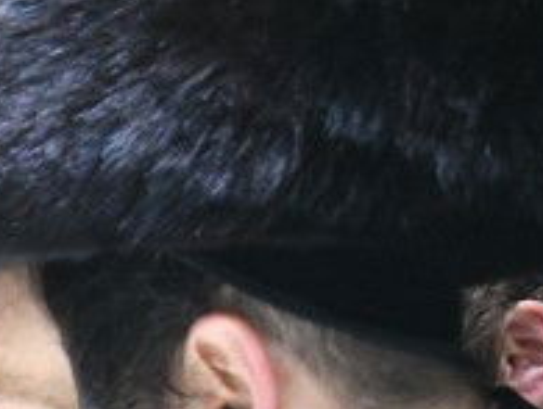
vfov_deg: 7.3
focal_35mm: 204
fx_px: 3206
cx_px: -710
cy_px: 395
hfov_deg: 8.9
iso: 5000
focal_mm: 36
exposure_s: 1/50
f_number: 5
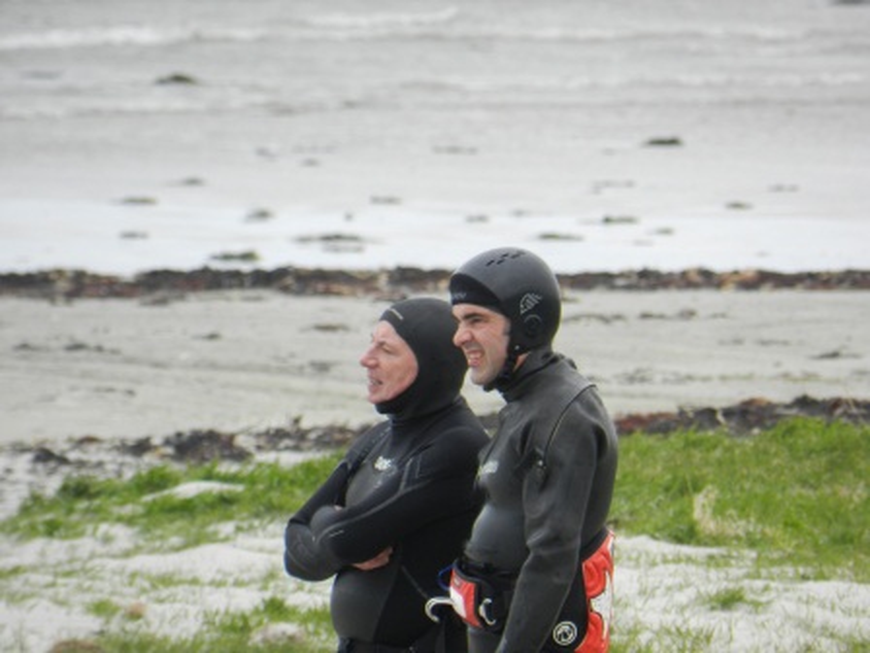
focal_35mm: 810
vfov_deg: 1.8
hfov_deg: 2.4
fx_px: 20358
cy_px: 326
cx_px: 435
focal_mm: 144
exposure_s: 1/200
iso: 160
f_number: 5.7
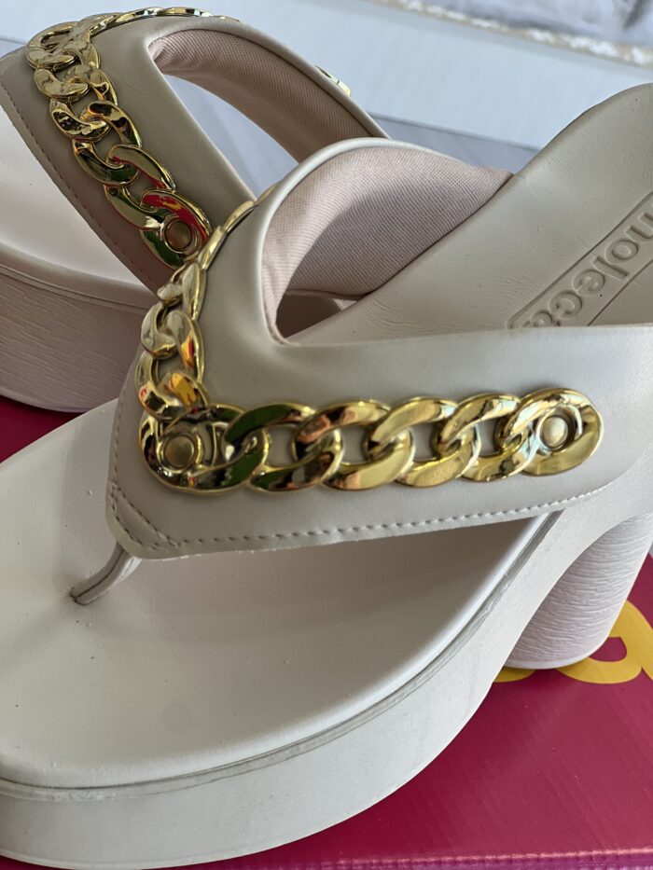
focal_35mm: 77
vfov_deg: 25.3
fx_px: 1936
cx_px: 326
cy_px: 435
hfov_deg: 19.1
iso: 125
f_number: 2.8
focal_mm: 9
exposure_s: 1/120
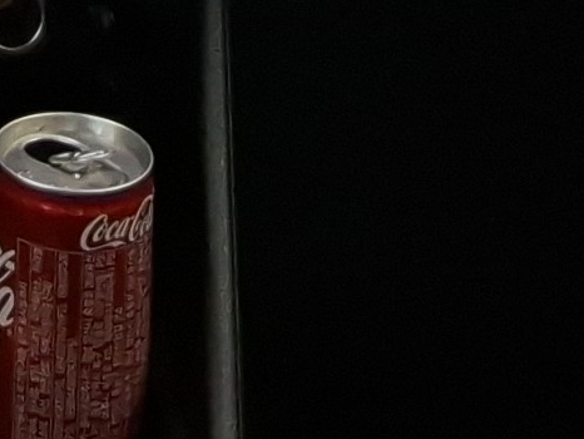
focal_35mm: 196
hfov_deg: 9.7
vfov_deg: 6.6
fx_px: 3308
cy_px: -1079
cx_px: -333
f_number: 1.9
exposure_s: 1/40
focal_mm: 2.91
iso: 62
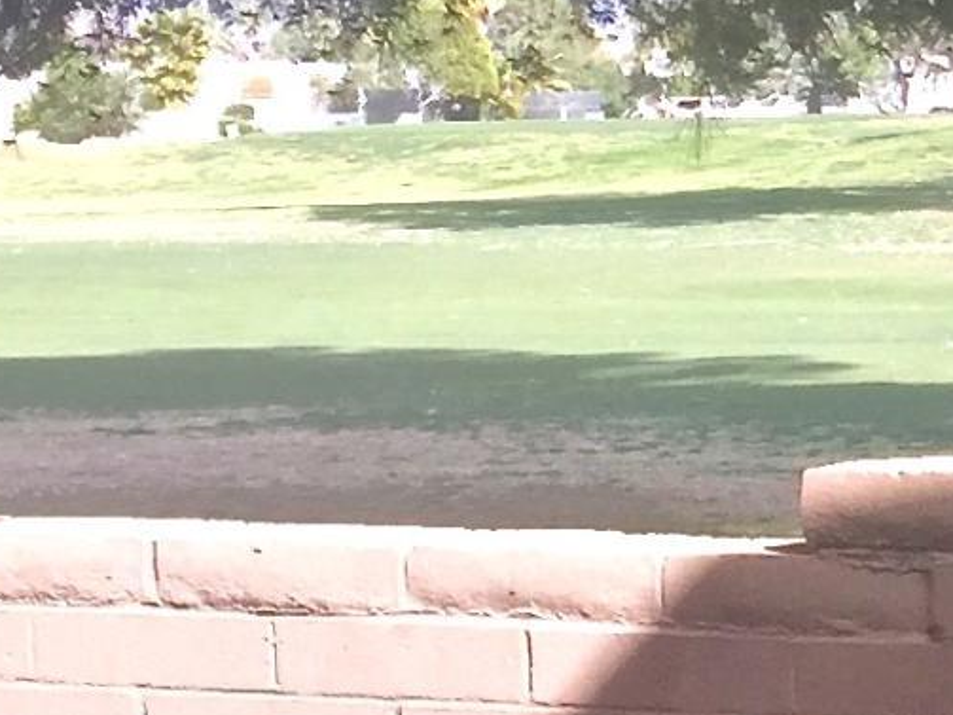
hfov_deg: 10.4
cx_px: 1997
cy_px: 358
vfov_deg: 8.6
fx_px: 4762
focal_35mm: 173
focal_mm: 4.15
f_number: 2.2
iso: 32
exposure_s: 1/565
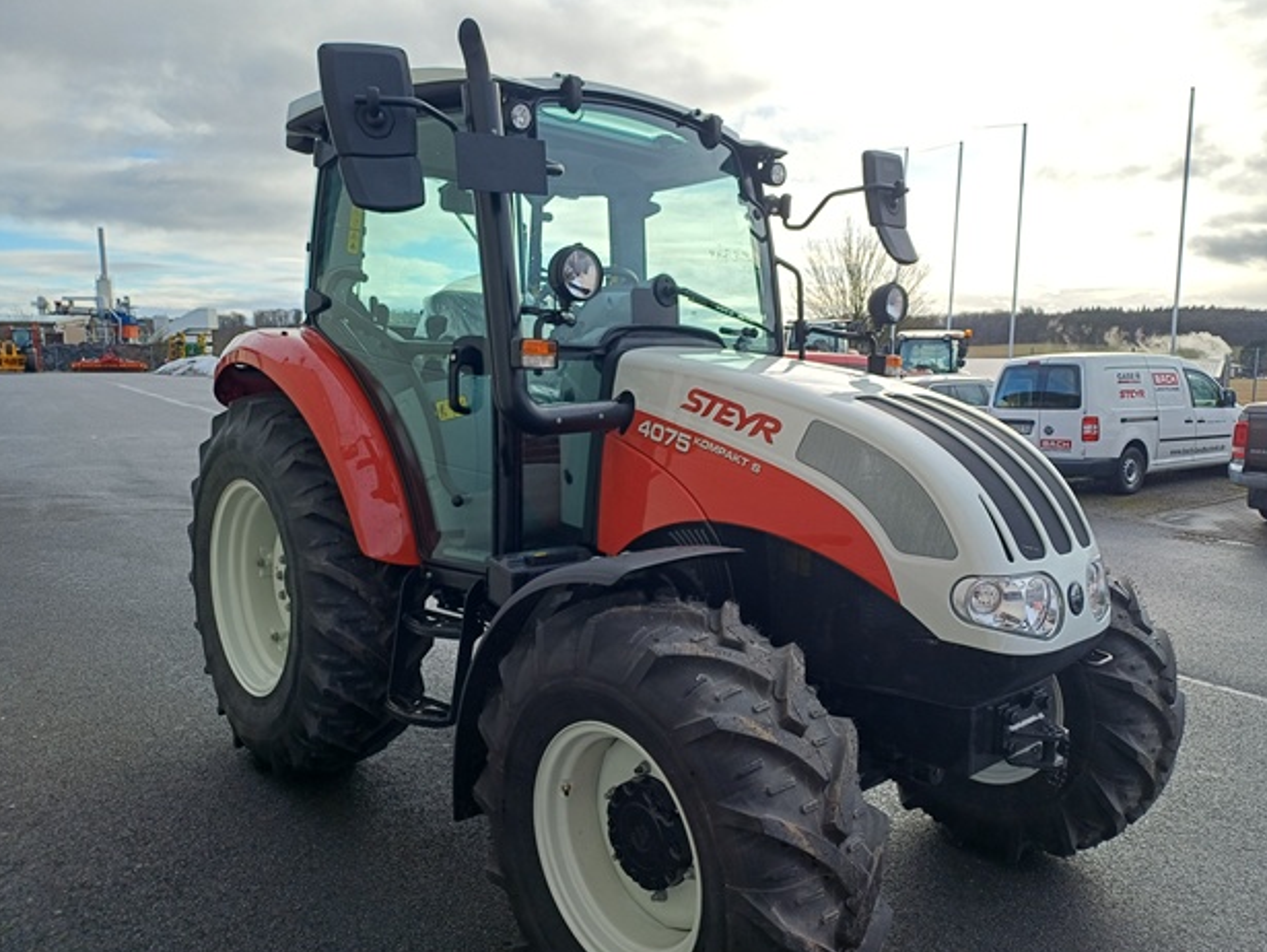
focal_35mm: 26
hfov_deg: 67.3
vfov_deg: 53.1
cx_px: 651
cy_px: 486
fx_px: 952
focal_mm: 4.65
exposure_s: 1/413
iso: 50
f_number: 1.8
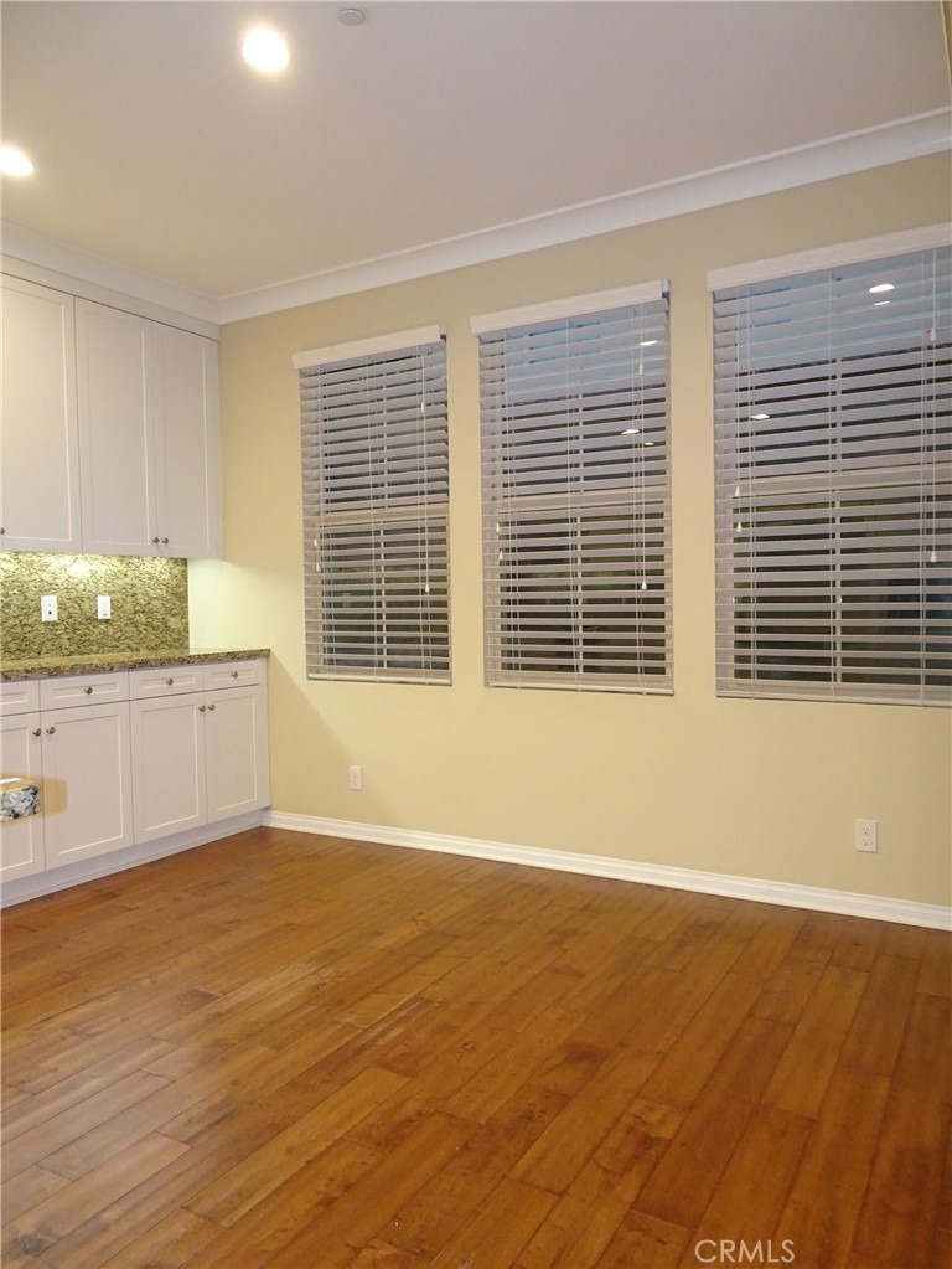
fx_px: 880
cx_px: 476
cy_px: 634
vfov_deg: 71.6
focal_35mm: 24
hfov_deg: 56.8
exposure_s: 1/30
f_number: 3.5
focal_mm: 4.1
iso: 400
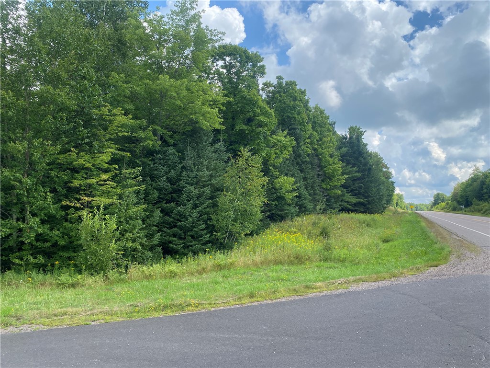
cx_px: 245
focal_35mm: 26
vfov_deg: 53.1
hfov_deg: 67.3
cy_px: 184
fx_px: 368
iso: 32
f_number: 1.8
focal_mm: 4.25
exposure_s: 1/1484
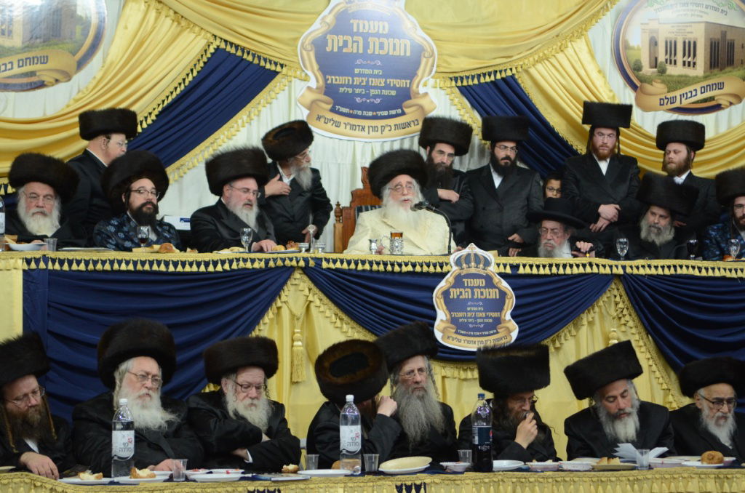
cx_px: 372
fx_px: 1704
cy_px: 246
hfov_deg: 24.7
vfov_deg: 16.5
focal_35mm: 82
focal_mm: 55
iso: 1250
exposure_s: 1/100
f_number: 2.8
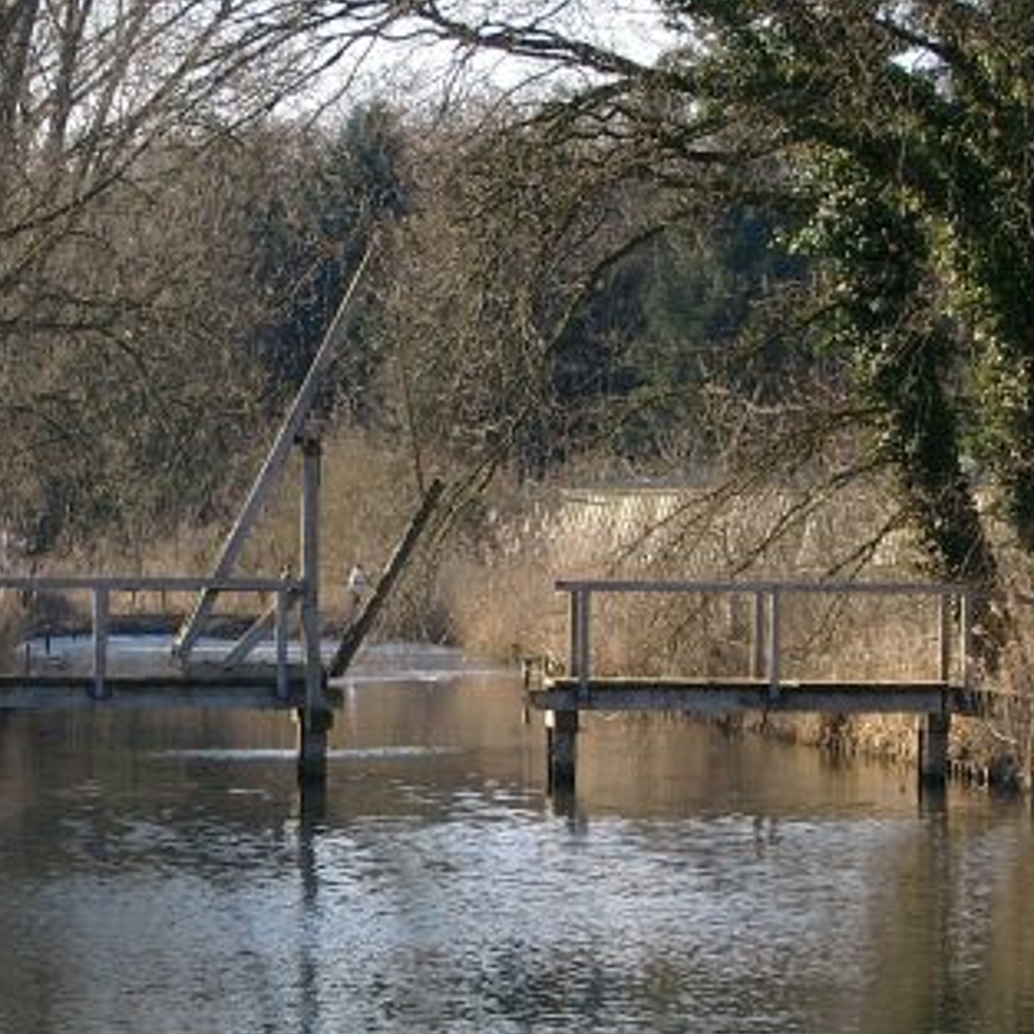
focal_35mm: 165
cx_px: 251
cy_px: 367
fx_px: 5576
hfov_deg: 10.6
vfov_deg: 10.6
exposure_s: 1/205
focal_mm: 15.12
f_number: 4
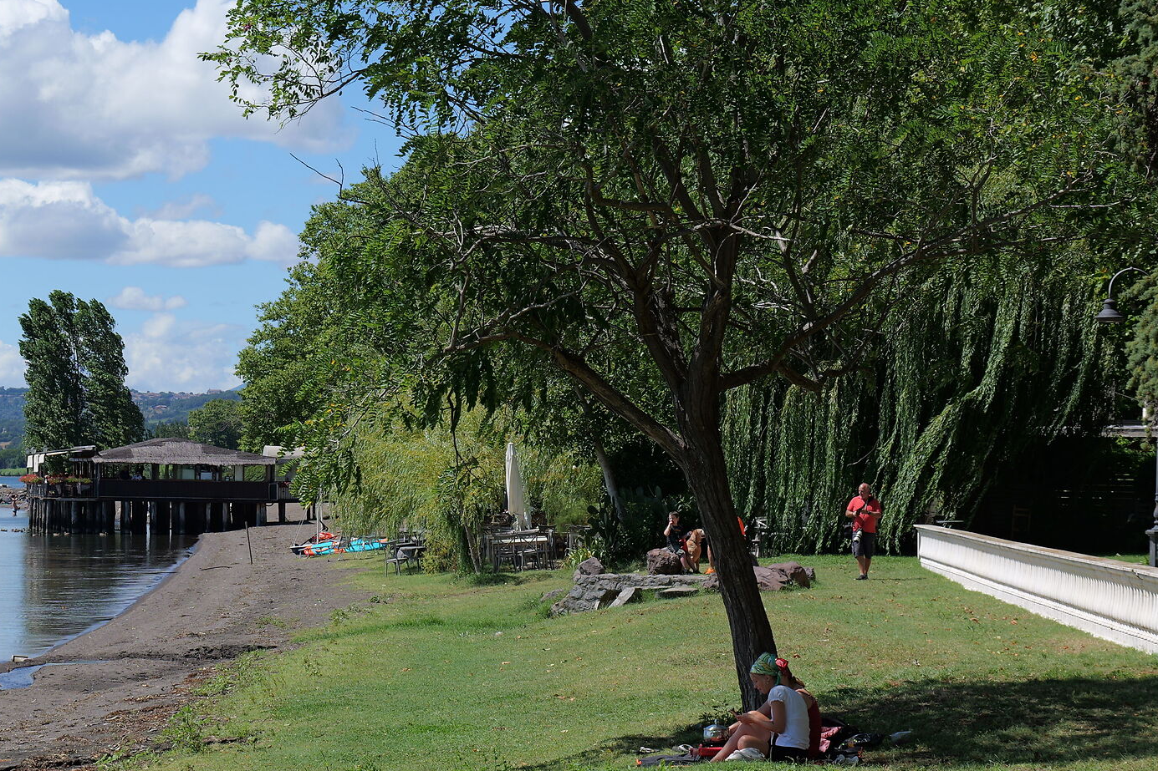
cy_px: 384
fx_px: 3345
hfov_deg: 19.6
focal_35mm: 104
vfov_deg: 13.2
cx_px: 577
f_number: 8
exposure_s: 1/320
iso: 100
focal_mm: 60
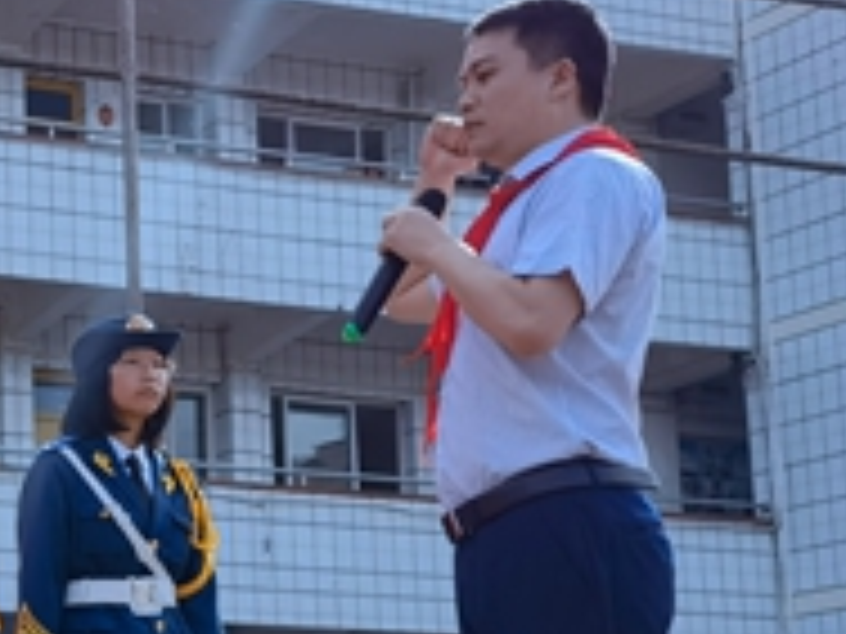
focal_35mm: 92
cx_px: -328
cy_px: 558
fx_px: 2248
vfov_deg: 15.9
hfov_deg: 19.3
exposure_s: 1/2833
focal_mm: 6.67
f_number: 1.9
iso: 50
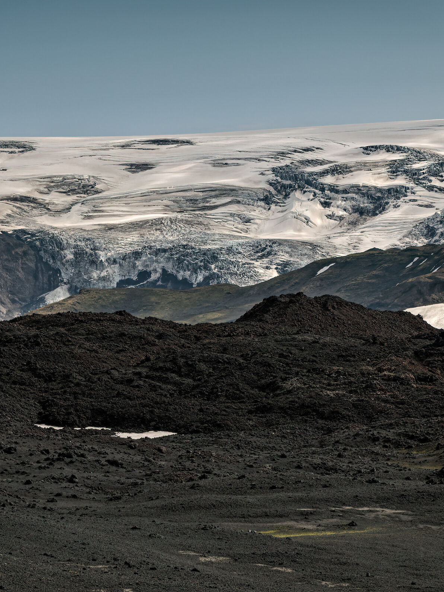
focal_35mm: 145
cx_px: 167
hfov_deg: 10.2
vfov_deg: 13.6
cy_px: 296
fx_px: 2479
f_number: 4
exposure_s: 1/800
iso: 64
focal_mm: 36.7
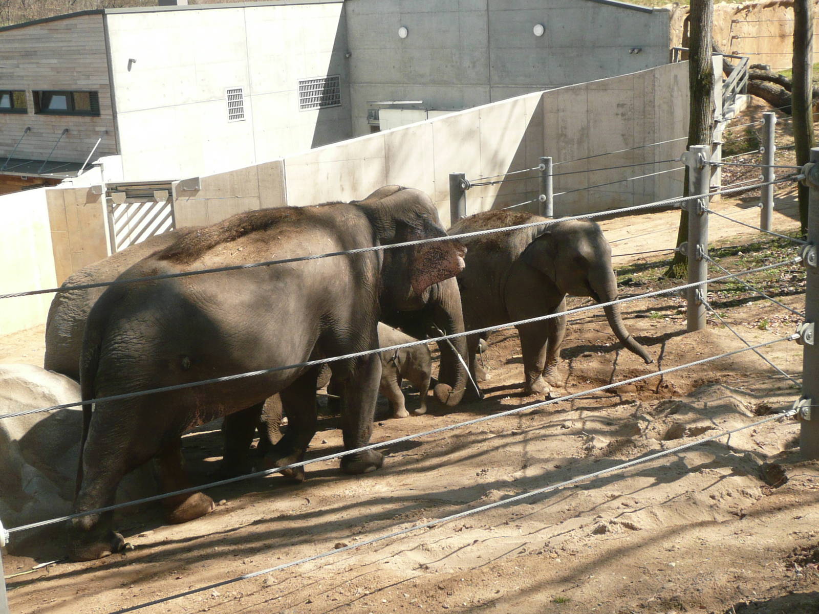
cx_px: 410
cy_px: 307
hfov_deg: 37.5
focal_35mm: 51
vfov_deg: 28.6
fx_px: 1207
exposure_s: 1/320
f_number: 3.6
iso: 100
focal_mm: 5.5
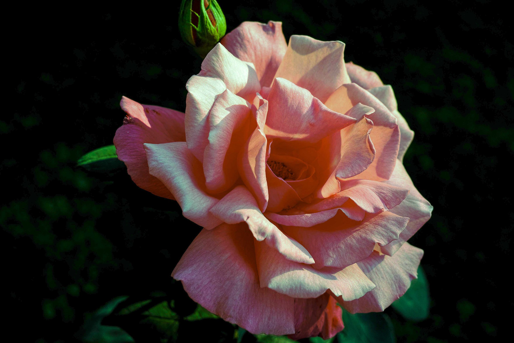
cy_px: 172
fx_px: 642
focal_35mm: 45
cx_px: 257
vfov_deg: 29.9
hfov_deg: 43.6
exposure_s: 1/200
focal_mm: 30
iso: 200
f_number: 5.6
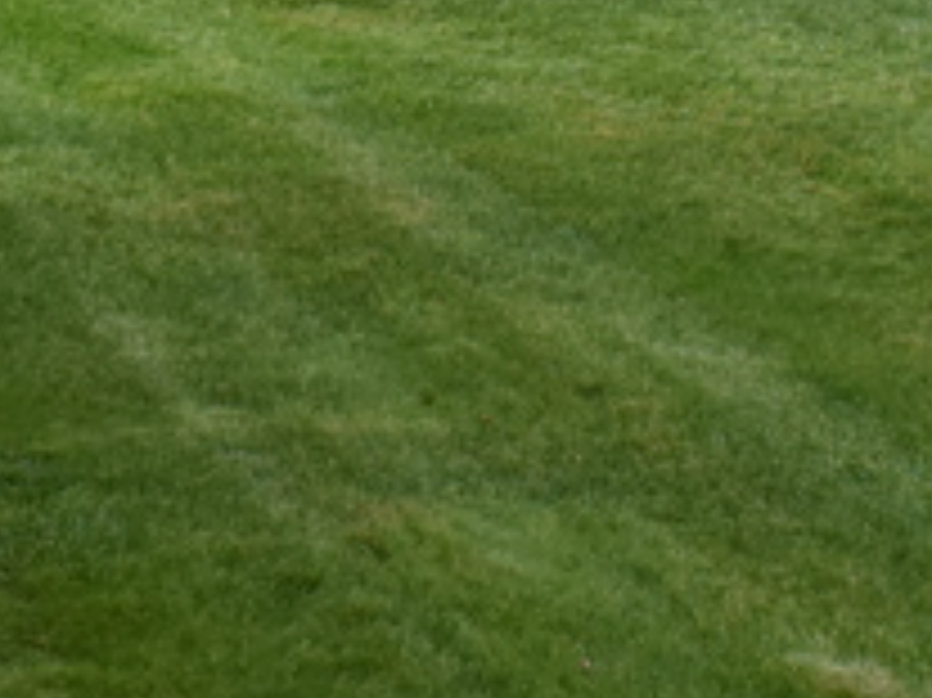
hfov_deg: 12.4
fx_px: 4225
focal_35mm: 157
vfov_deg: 9.1
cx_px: 932
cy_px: -534
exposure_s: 1/400
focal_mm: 22
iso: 800
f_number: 8
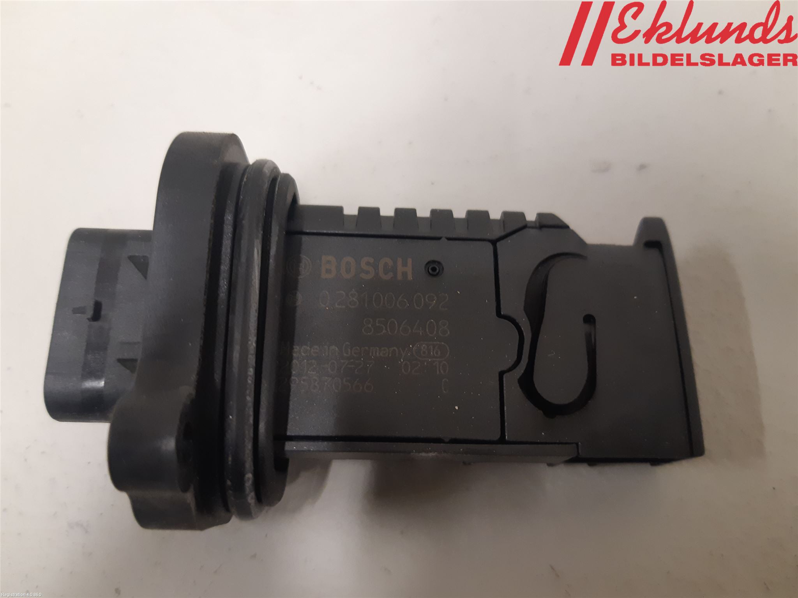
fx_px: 599
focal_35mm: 26
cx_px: 399
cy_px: 299
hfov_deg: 67.3
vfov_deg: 53.1
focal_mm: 3.93
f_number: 1.7
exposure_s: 1/33
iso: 200
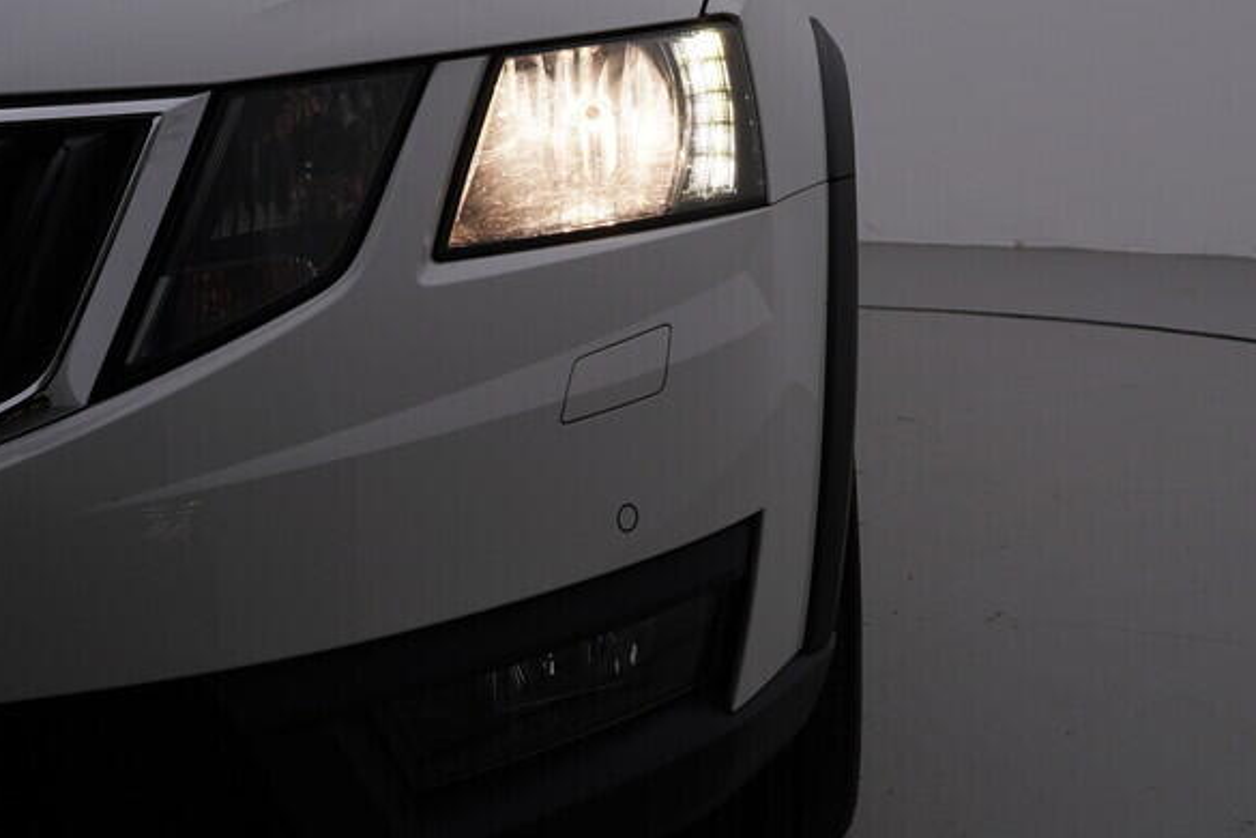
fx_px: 2198
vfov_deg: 21.5
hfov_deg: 31.3
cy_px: 334
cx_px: 949
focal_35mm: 63
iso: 125
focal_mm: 24
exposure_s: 1/200
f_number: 6.3
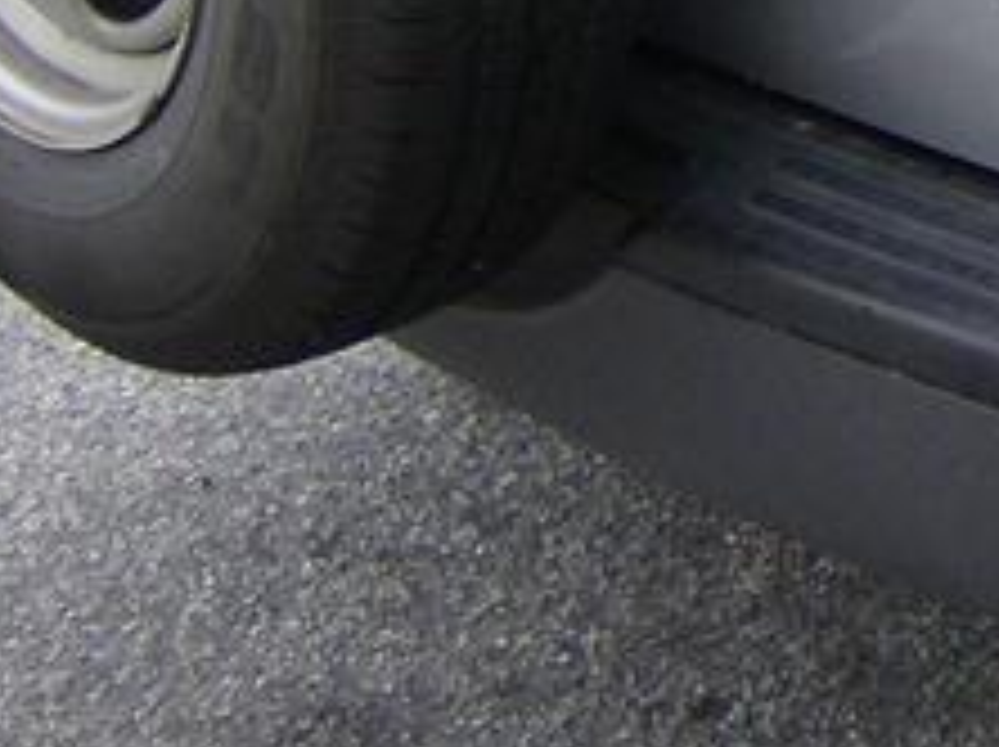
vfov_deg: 8.6
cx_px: 1827
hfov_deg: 11.0
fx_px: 4814
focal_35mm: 167
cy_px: -450
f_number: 2.8
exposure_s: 1/169
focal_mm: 6
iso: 100
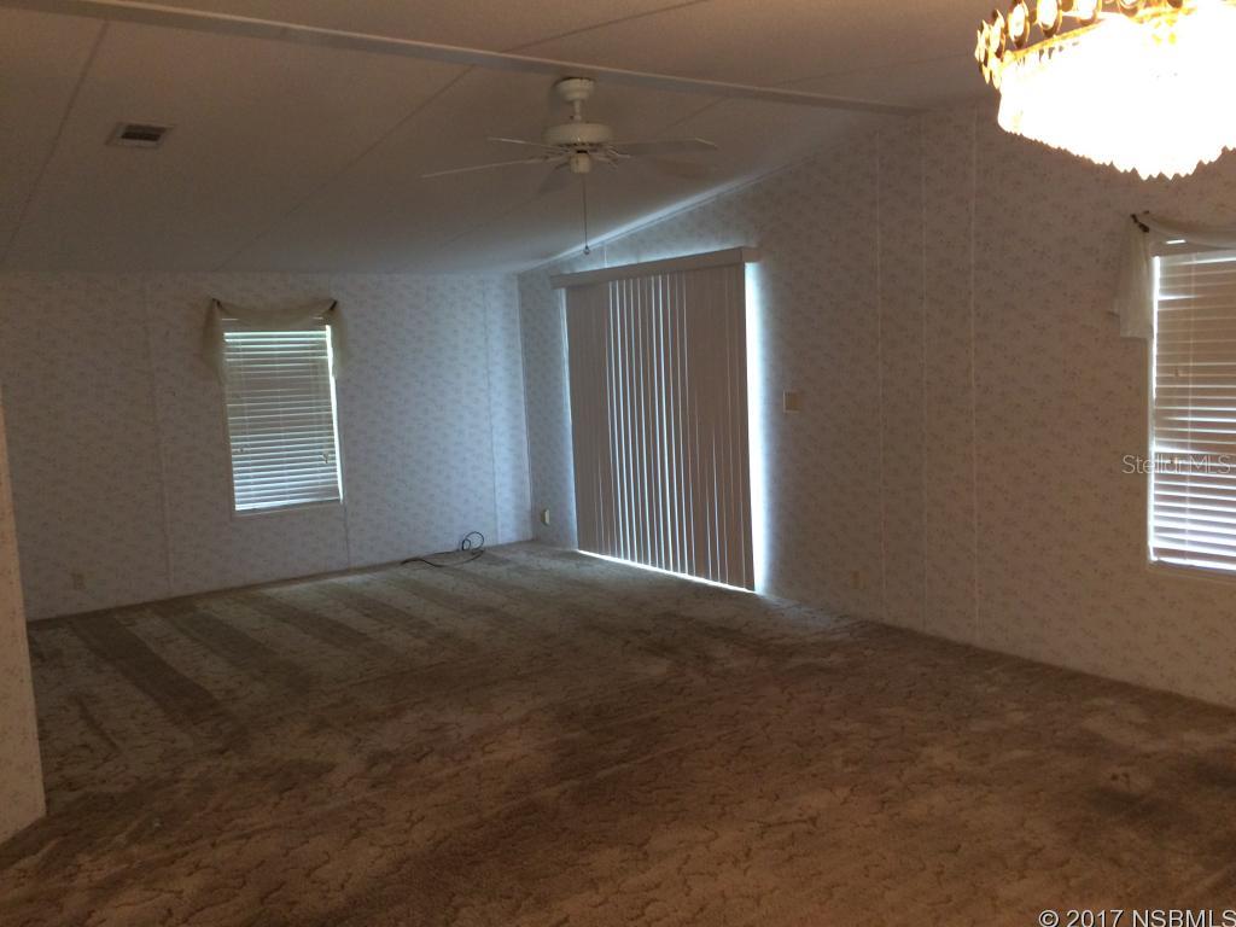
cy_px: 464
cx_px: 618
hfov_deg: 61.7
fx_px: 1035
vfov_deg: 48.2
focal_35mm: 29
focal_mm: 4.15
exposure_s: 1/30
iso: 200
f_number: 2.2
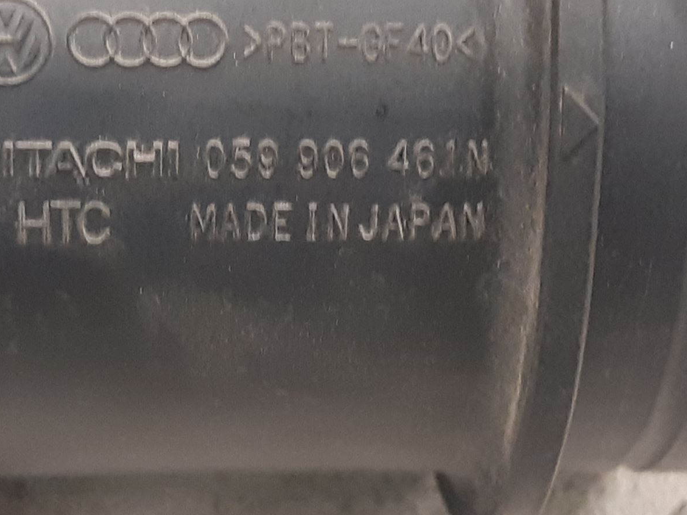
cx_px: 328
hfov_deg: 42.1
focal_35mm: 45
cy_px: 193
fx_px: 893
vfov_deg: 32.0
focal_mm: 3.93
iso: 200
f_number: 1.7
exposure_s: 1/25
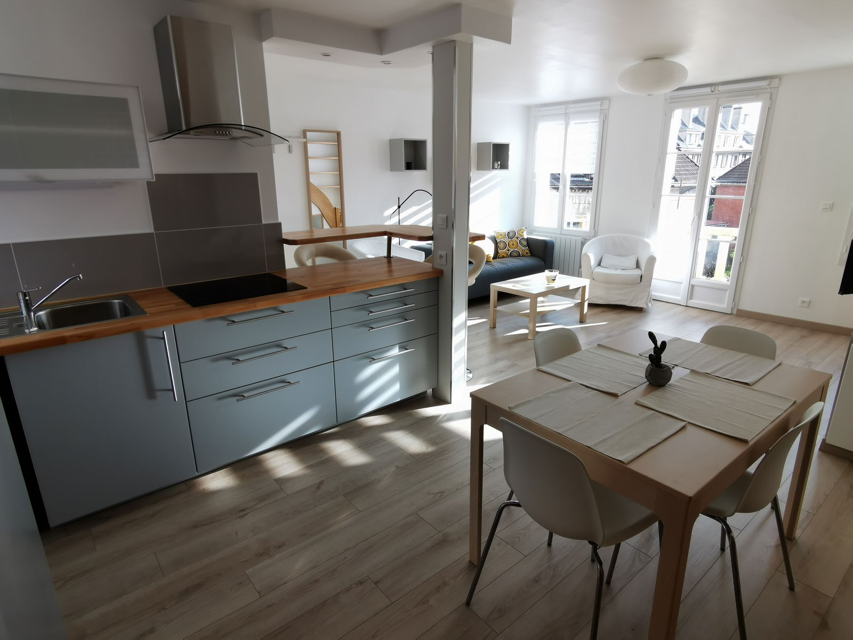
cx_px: 426
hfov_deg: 81.7
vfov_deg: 66.0
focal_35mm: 20
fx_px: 493
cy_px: 320
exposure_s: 1/108
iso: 50
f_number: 2.2
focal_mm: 2.35
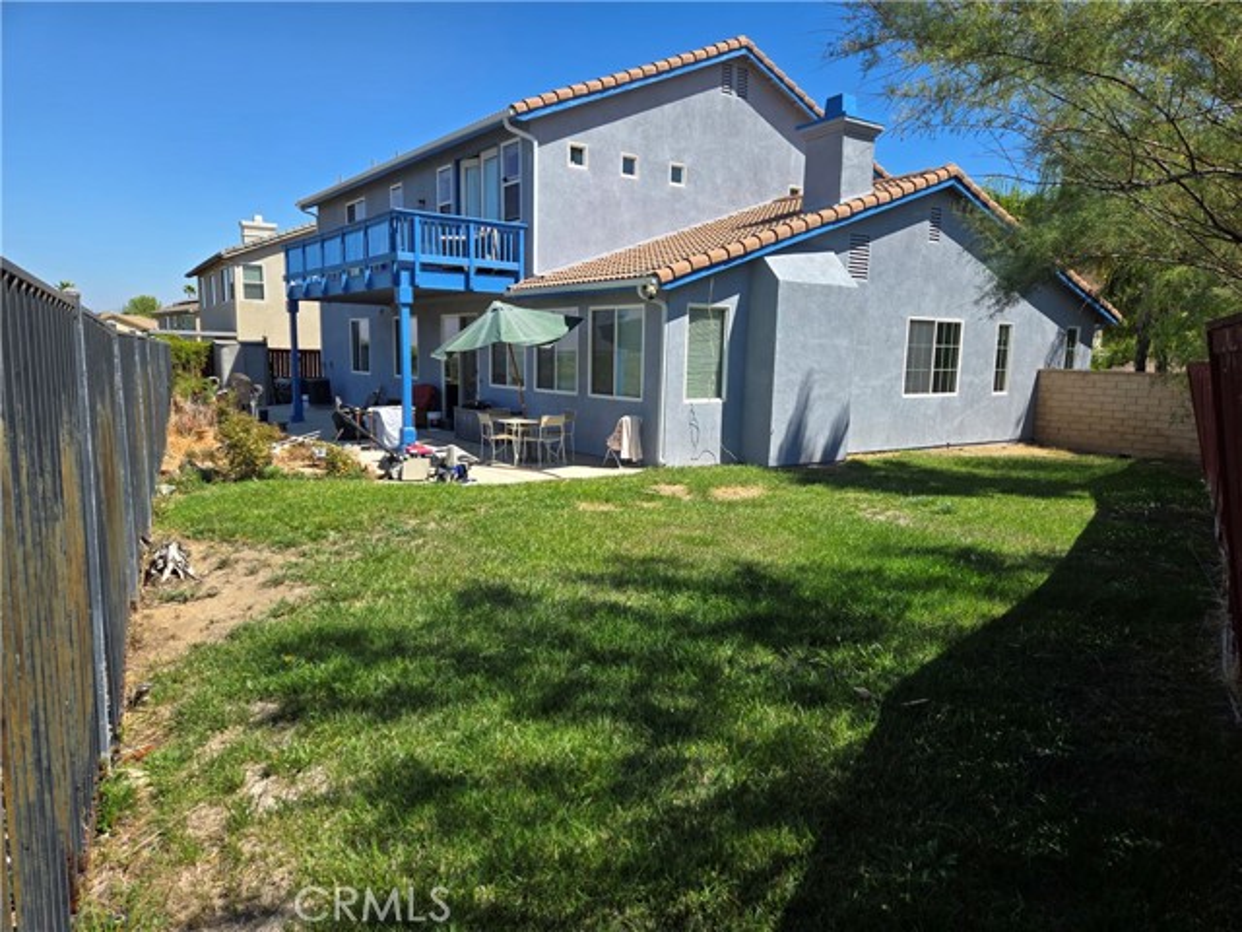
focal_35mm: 23
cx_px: 621
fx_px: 825
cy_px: 466
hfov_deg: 73.9
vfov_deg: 58.9
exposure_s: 1/1395
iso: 25
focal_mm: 5.4
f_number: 1.8
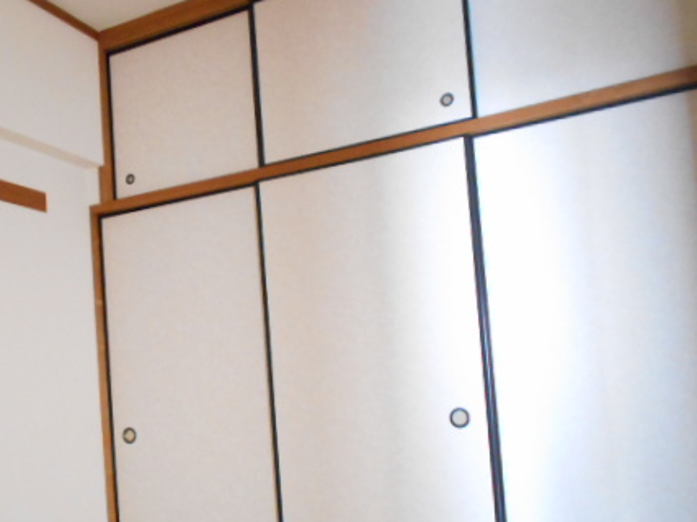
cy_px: 372
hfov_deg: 46.5
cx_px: 194
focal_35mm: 39
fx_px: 785
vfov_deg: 36.2
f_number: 3.2
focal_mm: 4.6
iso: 800
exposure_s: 1/6
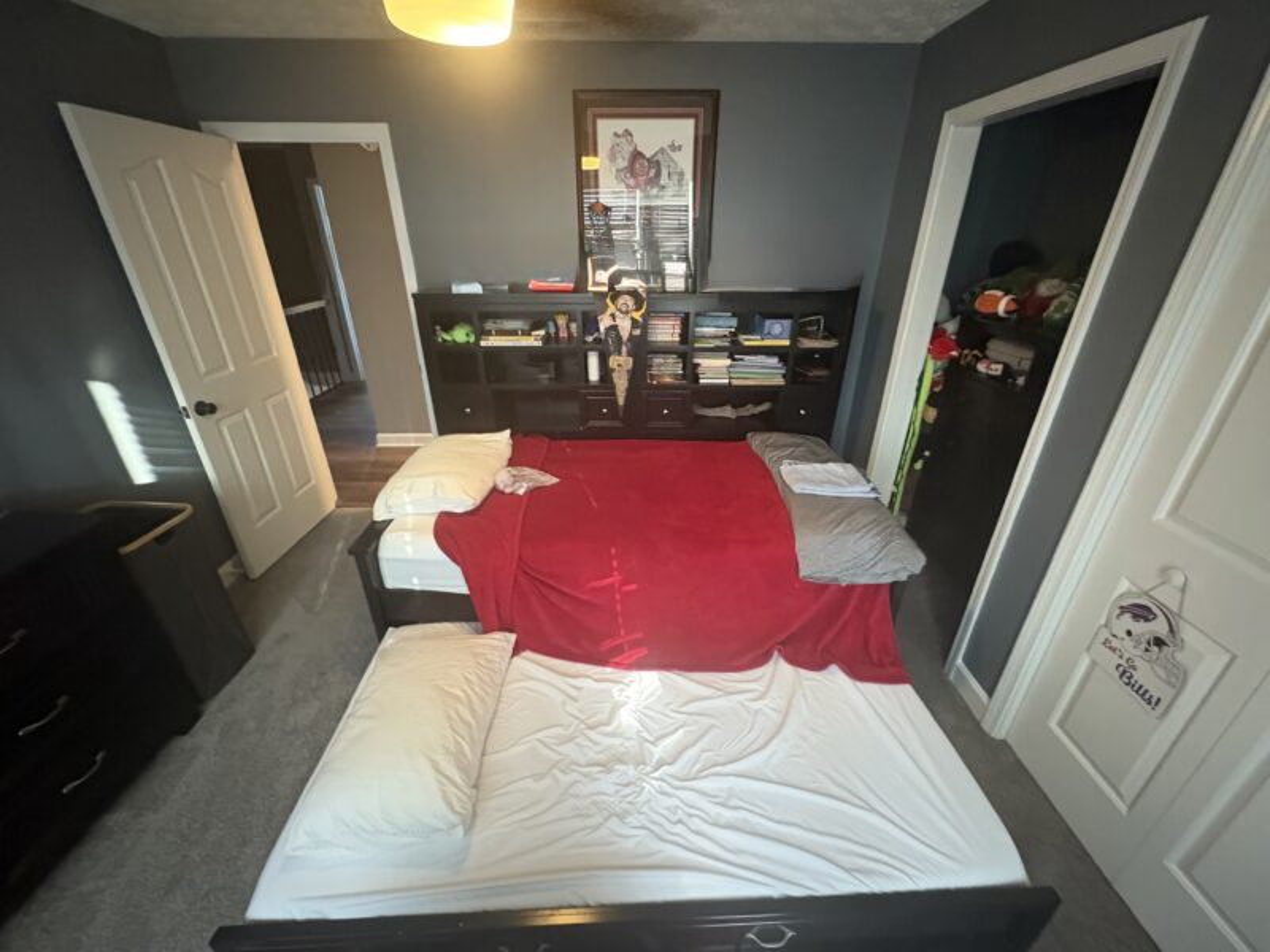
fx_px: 514
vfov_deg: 85.7
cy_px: 476
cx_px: 635
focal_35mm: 14
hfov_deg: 102.1
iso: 1250
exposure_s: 1/30
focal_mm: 2.22
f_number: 2.2
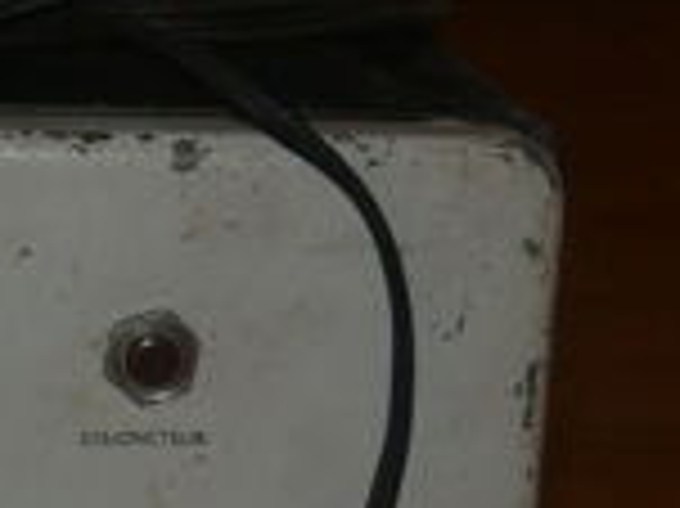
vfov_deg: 9.6
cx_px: -144
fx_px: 3003
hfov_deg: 12.6
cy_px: 564
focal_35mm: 153
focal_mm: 18.7
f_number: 4.5
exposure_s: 1/25
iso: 400
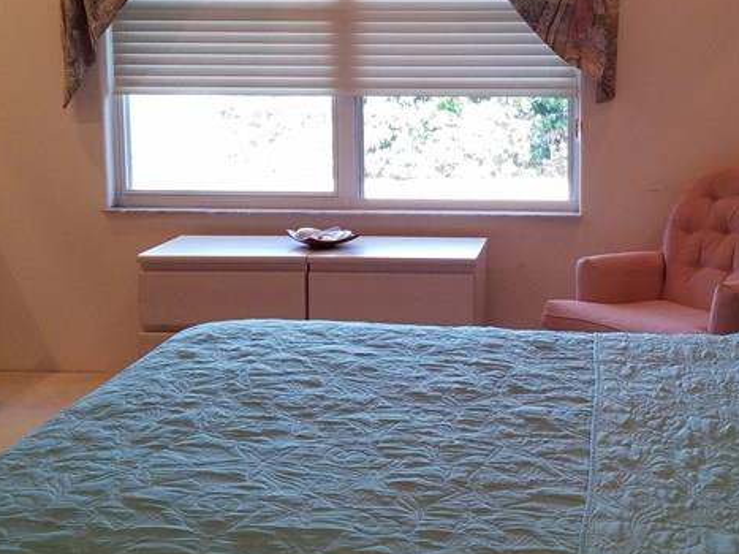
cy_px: 166
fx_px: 1217
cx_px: 516
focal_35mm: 57
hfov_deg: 33.4
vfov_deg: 25.5
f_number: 1.7
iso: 80
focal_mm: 4.2
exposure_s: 1/60
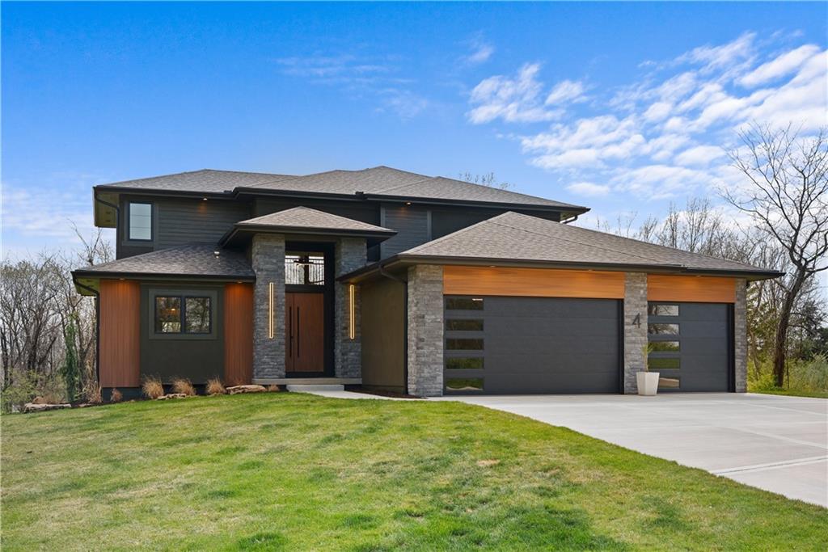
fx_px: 869
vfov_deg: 35.2
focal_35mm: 38
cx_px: 414
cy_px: 276
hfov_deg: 50.9
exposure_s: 1/50
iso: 100
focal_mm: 37.8
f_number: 8
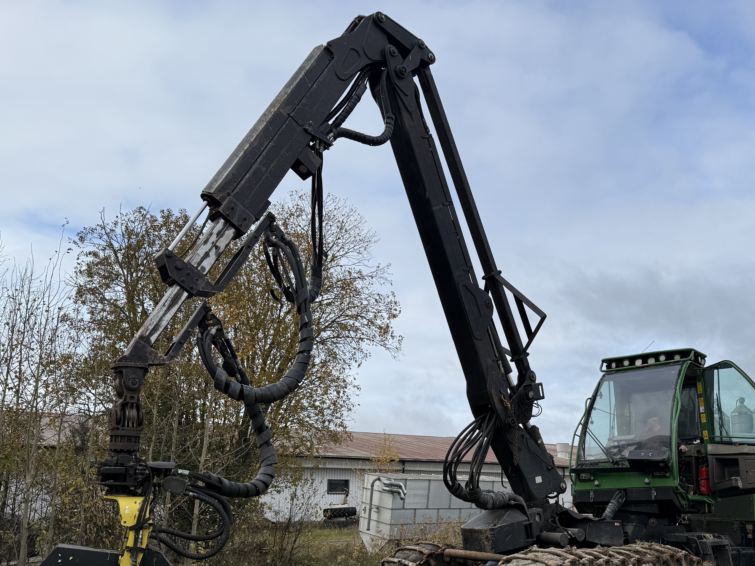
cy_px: 396
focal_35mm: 34
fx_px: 742
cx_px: 481
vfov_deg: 41.0
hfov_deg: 53.3
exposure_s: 1/2801
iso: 80
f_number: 1.78
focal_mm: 6.76
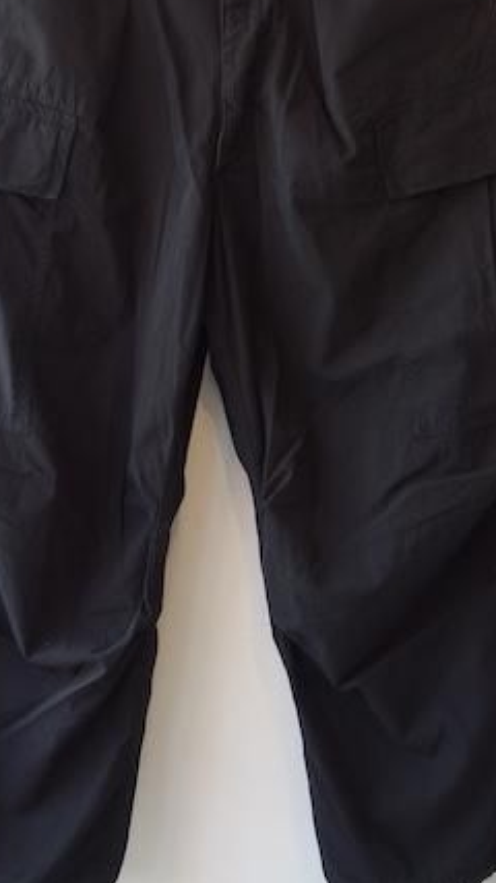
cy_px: 331
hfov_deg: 21.8
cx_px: 228
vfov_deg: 37.6
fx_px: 1287
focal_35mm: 55
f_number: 2.2
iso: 125
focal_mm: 10.4
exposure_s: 1/60
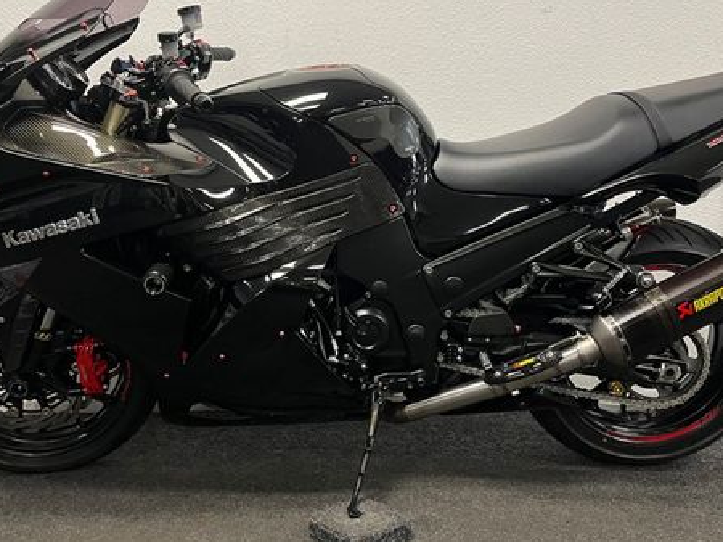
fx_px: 772
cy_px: 225
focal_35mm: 37
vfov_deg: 38.5
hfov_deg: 50.2
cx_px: 350
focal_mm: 5.1
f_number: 1.6
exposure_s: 1/50
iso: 100
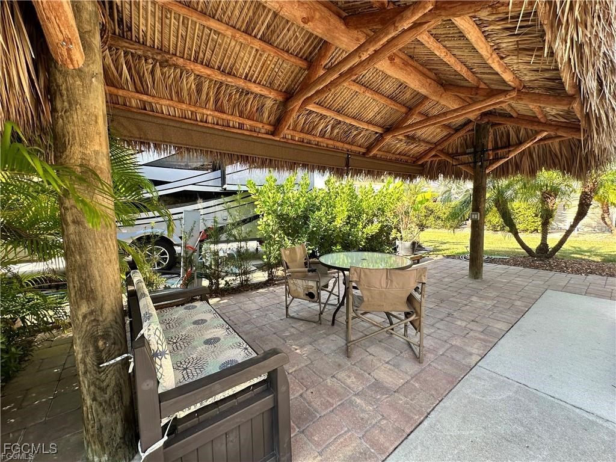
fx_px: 249
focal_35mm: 14
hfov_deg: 102.1
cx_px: 308
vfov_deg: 85.7
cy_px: 231
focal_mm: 2.22
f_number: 2.2
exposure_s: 1/192
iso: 40
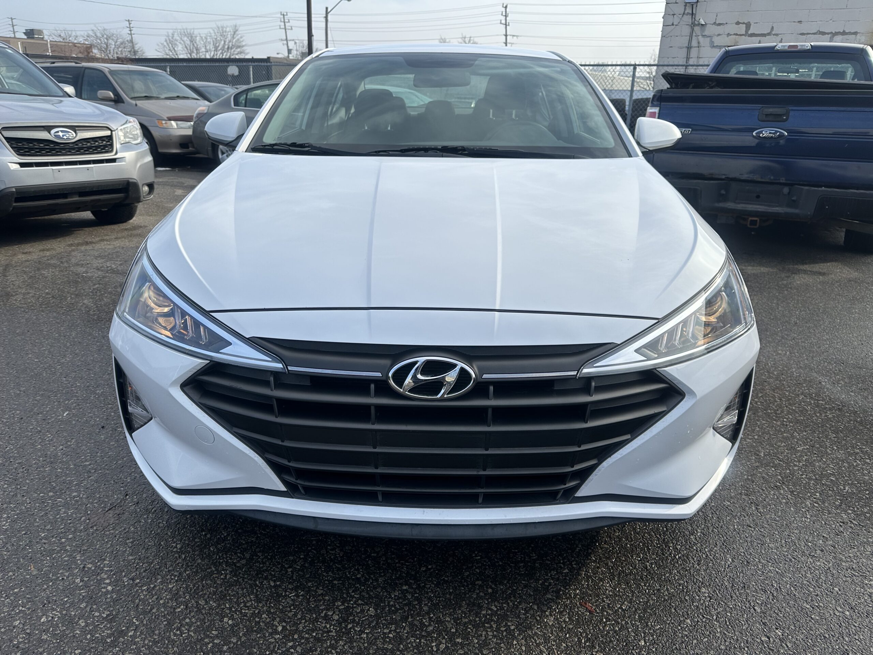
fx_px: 605
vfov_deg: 56.8
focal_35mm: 24
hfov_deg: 71.6
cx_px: 436
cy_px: 328
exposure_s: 1/2252
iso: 80
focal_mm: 6.86
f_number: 1.78
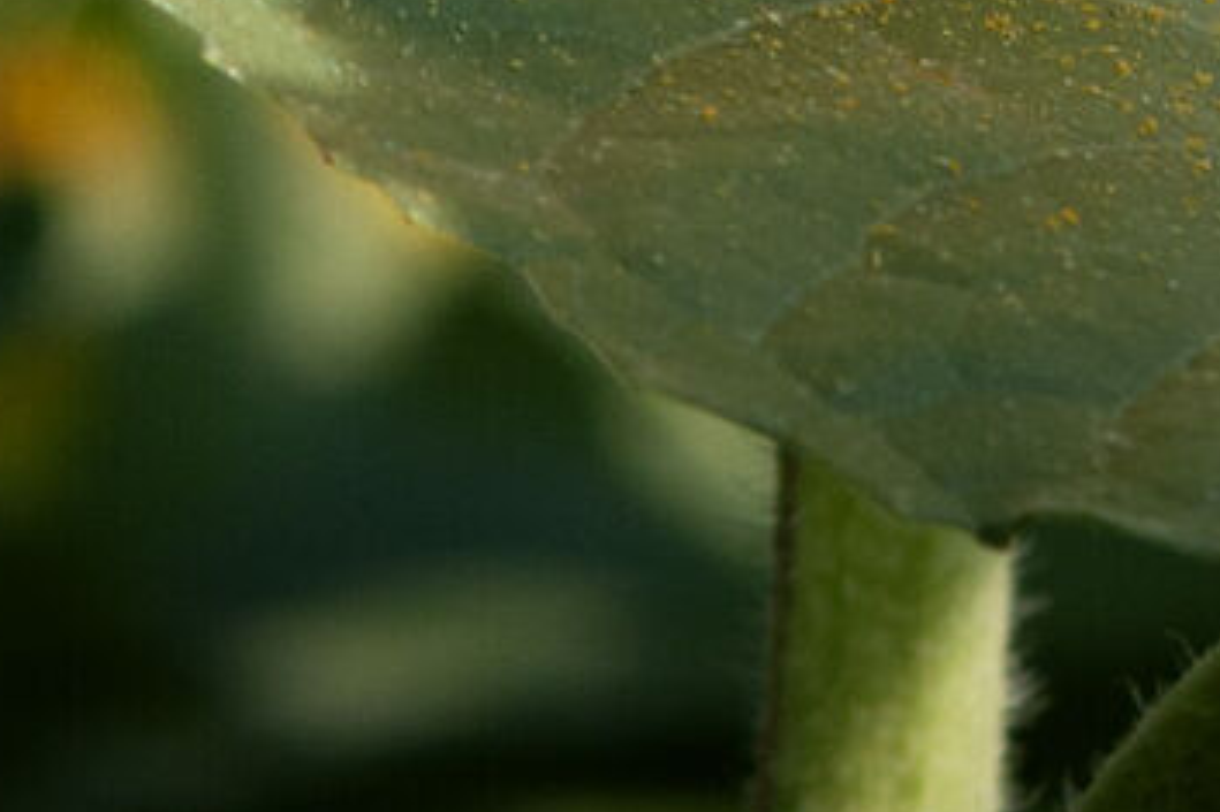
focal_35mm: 713
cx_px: 1828
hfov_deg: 2.9
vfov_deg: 1.9
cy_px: -1776
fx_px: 24150
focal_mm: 70
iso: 160
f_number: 7.1
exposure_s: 1/400
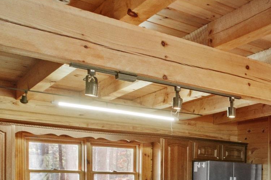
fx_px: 376
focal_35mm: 50
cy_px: 186
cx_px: 388
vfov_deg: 25.5
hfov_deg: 28.6
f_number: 8
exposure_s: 1/1.67
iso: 800
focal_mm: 10
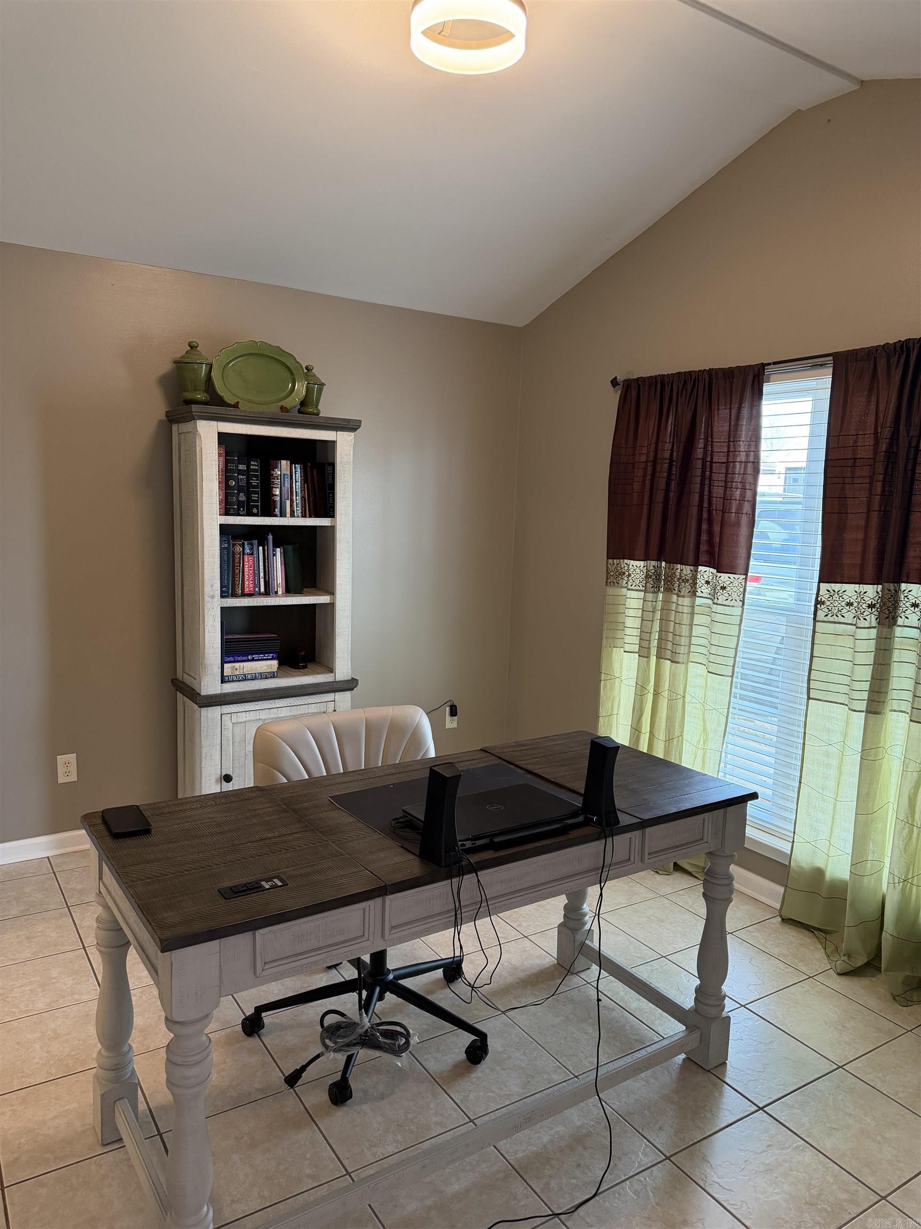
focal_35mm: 24
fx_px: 851
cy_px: 614
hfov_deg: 56.8
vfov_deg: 71.6
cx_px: 460
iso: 320
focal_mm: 6.76
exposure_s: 1/120
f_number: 1.78
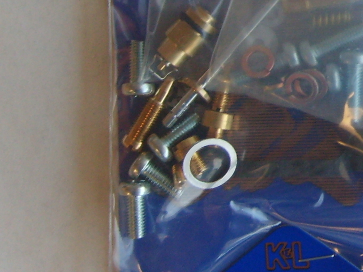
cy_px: -23
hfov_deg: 18.7
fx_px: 1049
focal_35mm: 100
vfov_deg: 14.5
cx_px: 426
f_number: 2.8
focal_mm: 5.8
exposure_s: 1/30
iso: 86
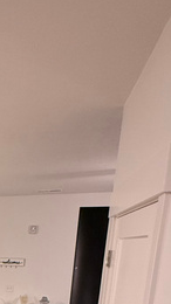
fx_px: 363
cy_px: 303
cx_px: -145
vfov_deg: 40.1
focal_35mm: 45
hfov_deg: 19.3
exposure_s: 1/120
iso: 320
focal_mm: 2.22
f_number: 2.2
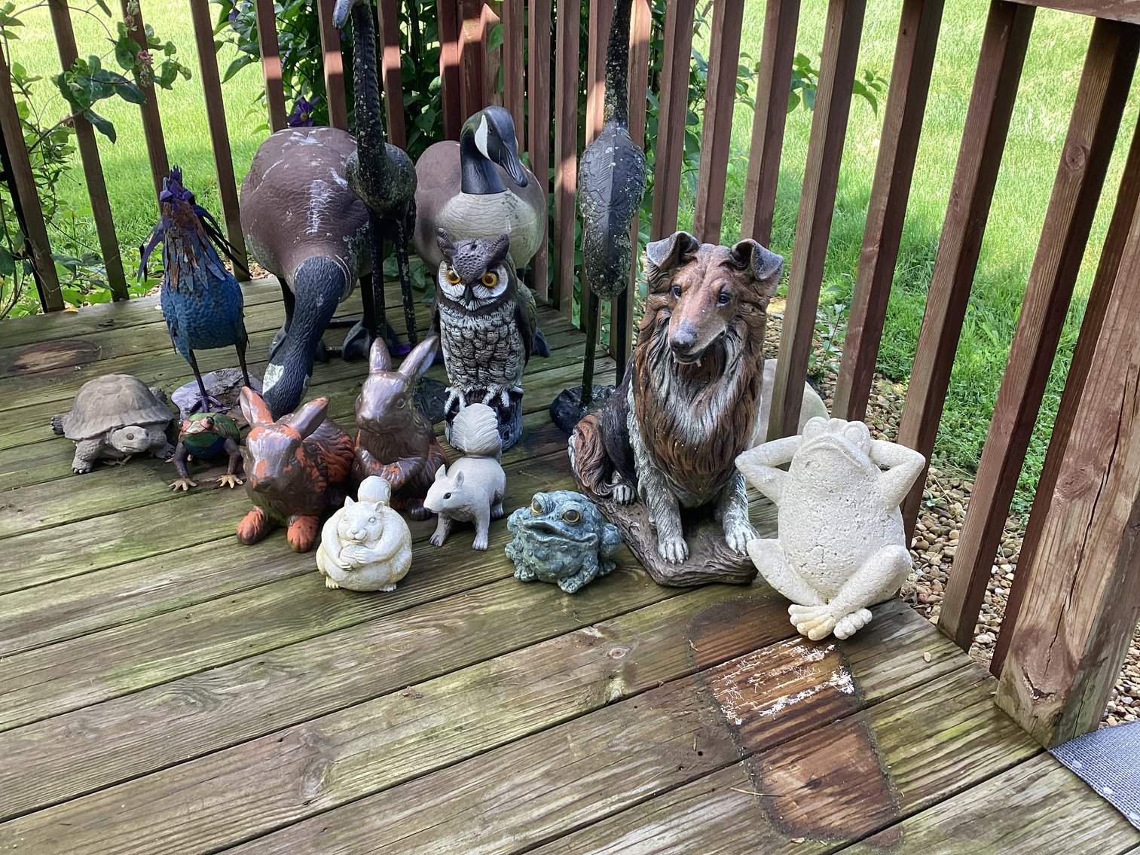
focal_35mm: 31
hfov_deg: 58.3
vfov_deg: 45.4
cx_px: 570
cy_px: 428
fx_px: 1021
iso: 40
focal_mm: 3.3
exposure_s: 1/120
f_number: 2.4
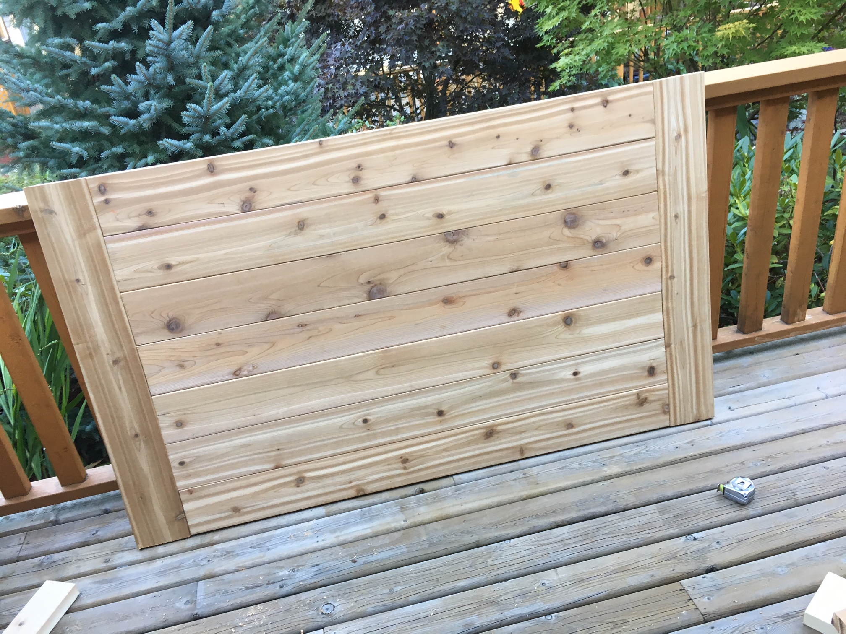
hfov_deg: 61.7
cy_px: 317
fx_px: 709
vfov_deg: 48.2
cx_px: 423
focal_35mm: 29
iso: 32
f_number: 2.2
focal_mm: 4.15
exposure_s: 1/30
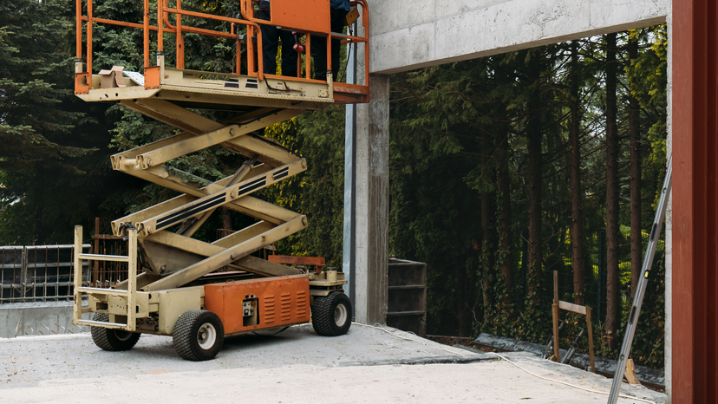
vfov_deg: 19.4
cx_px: 401
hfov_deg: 33.8
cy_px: 172
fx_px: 1181
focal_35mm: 62
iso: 200
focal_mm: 32.9
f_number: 6.4
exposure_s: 1/250
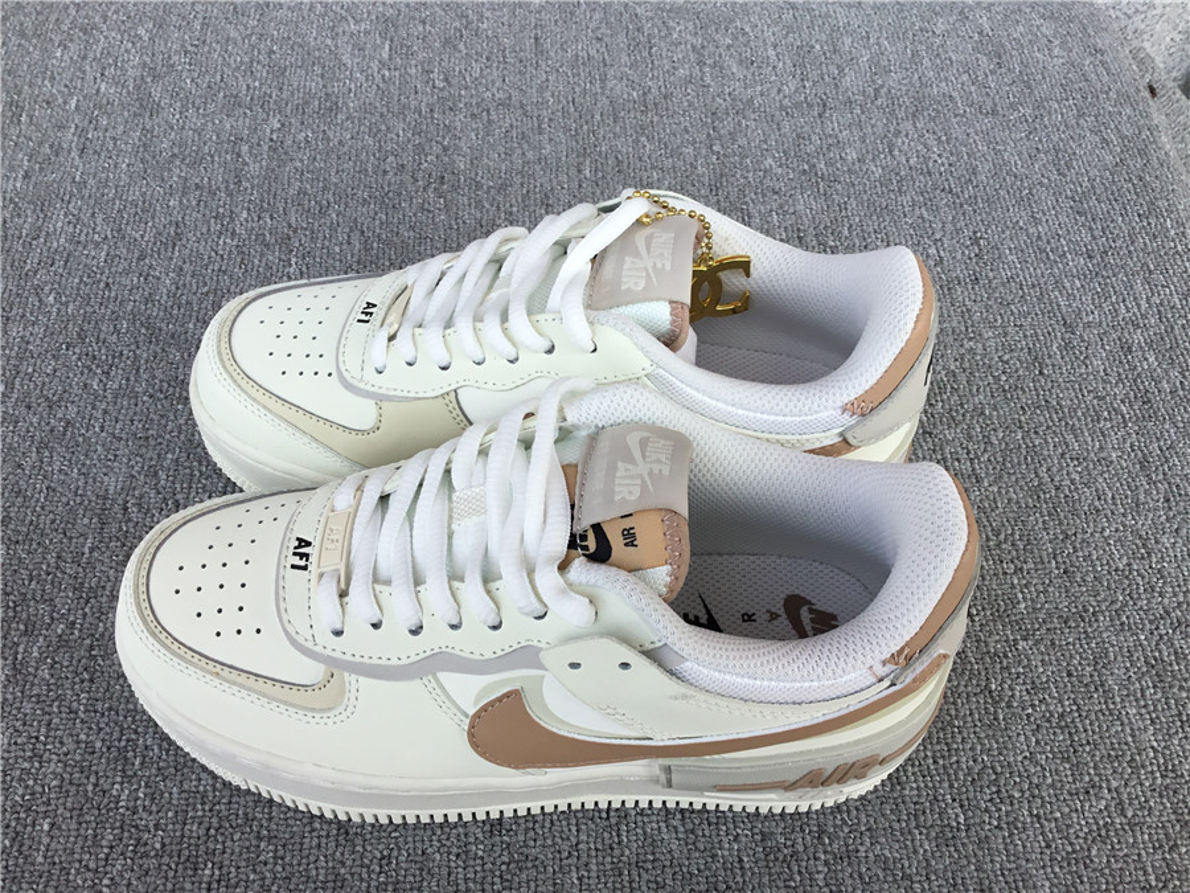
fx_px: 1066
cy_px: 446
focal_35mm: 31
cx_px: 595
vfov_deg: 45.4
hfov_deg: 58.4
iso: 25
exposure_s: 1/418
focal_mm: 3.3
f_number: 2.4
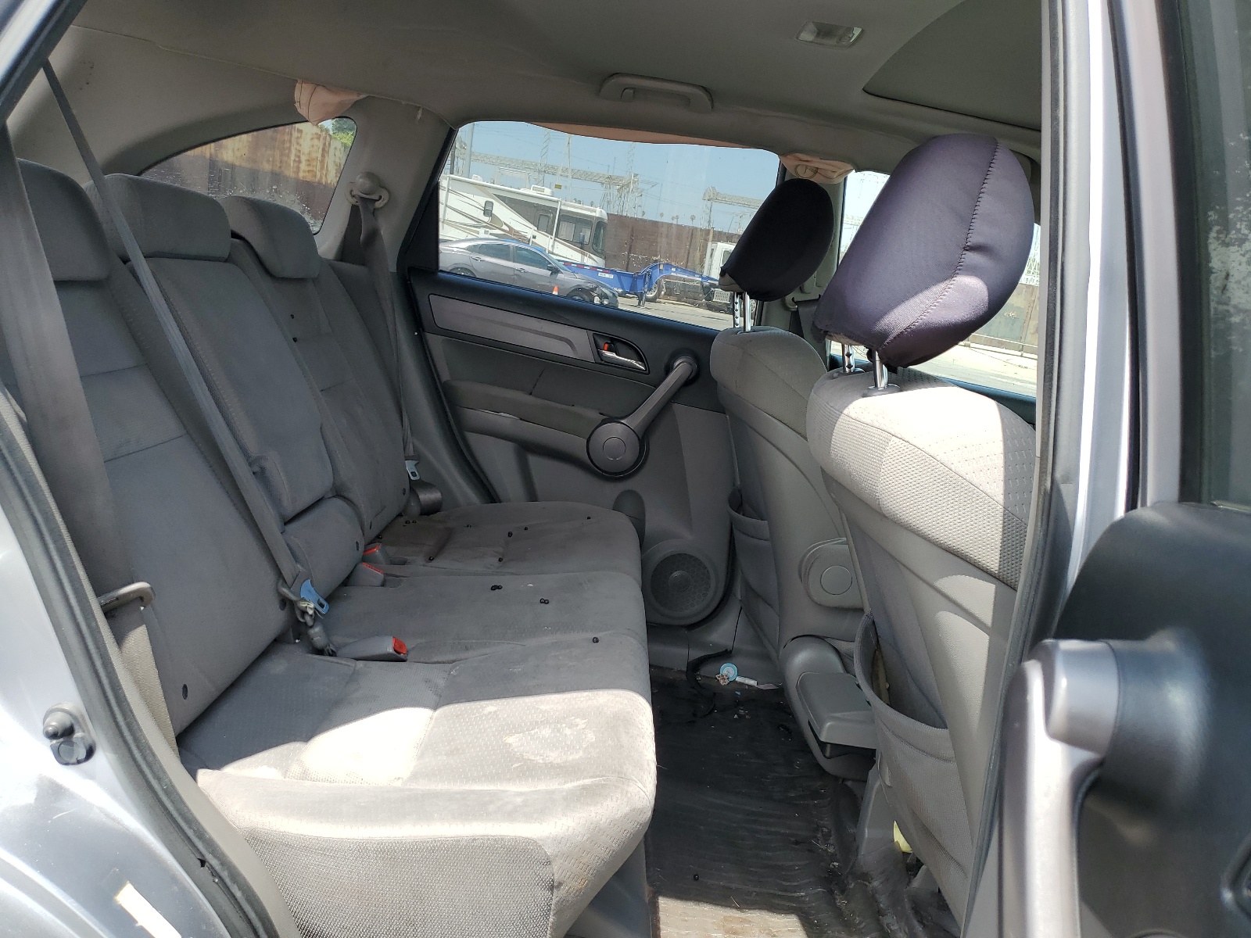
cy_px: 469
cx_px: 626
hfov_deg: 67.3
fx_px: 940
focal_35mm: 26
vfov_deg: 53.1
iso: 50
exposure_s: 1/833
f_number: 1.5
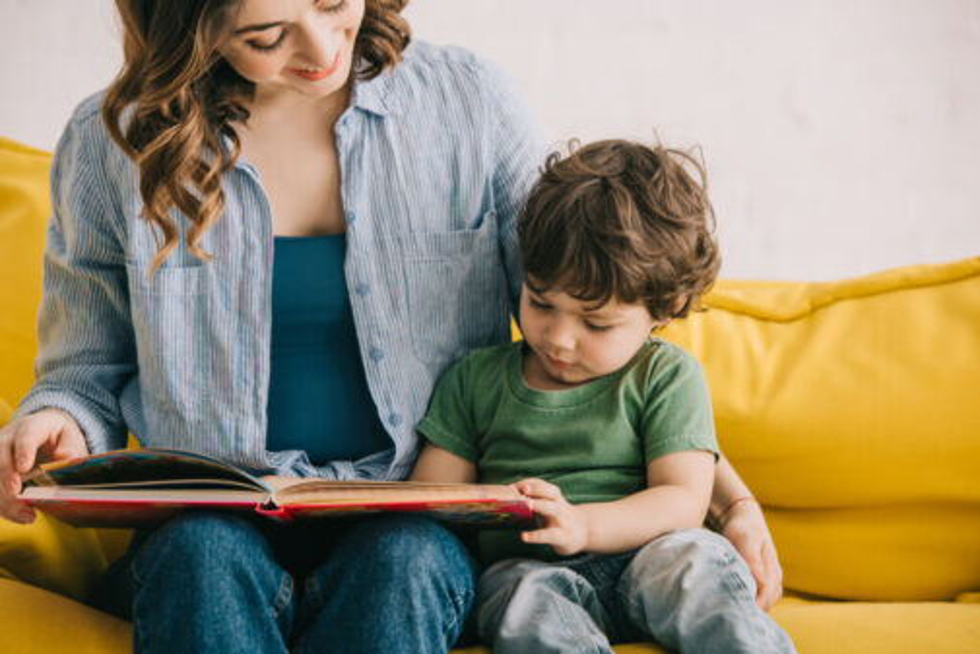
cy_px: 327
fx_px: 3540
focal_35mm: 130
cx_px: 490
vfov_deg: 10.6
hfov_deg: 15.8
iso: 125
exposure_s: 1/200
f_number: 4.5
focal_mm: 130
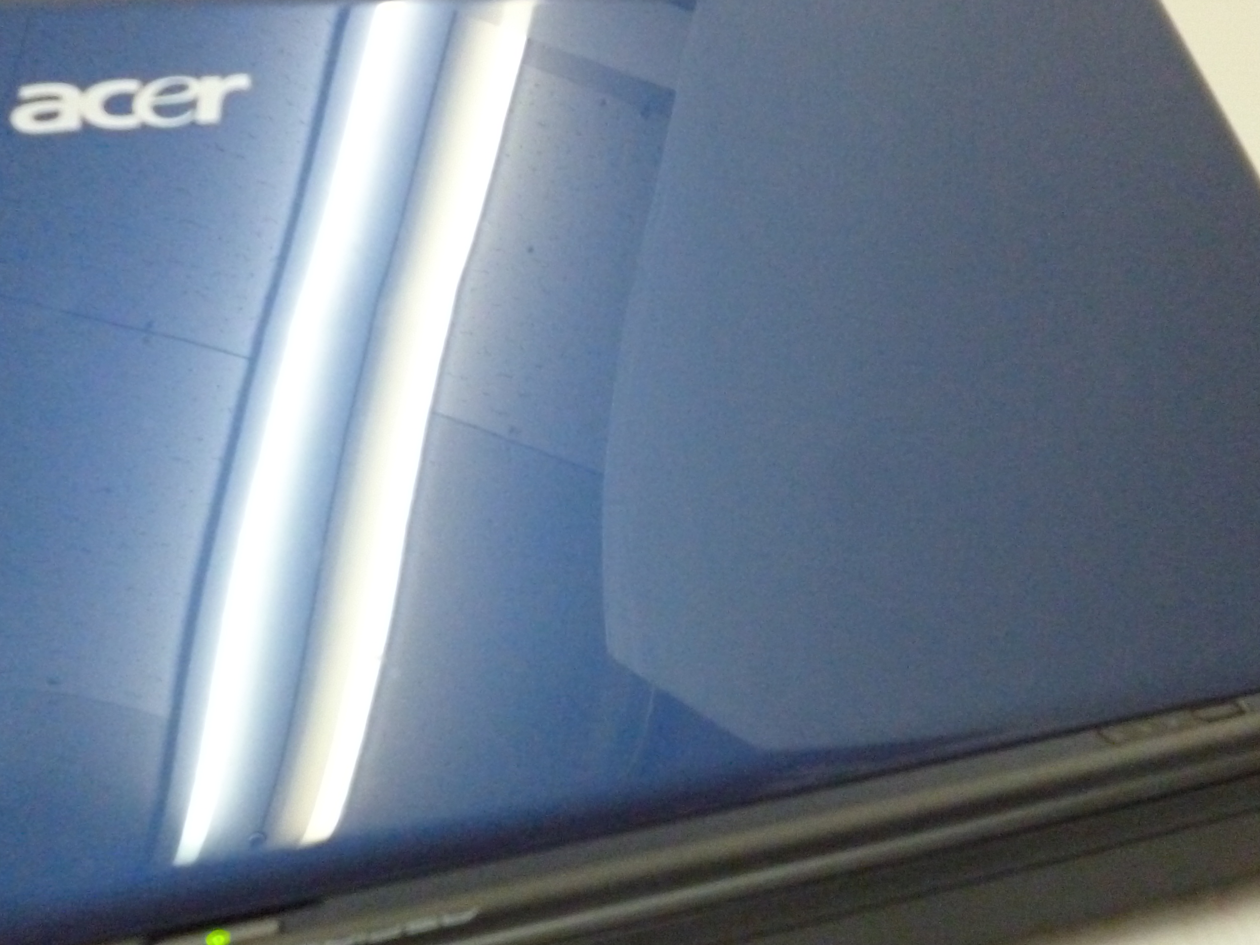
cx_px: 696
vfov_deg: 32.1
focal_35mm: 45
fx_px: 1638
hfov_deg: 42.0
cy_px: 560
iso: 800
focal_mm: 5
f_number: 3.1
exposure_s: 1/100
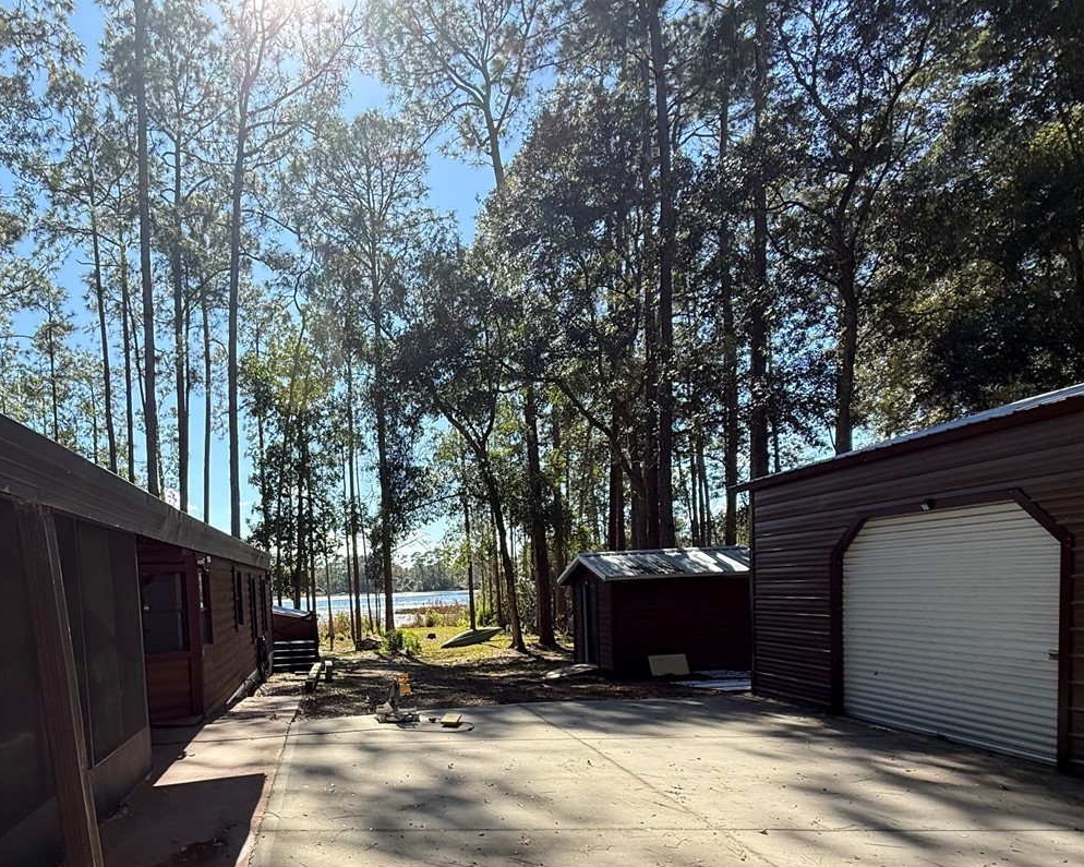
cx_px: 326
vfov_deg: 60.2
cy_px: 636
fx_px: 706
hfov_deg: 71.8
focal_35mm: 22
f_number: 2.2
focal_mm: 2.22
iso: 50
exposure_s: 1/970
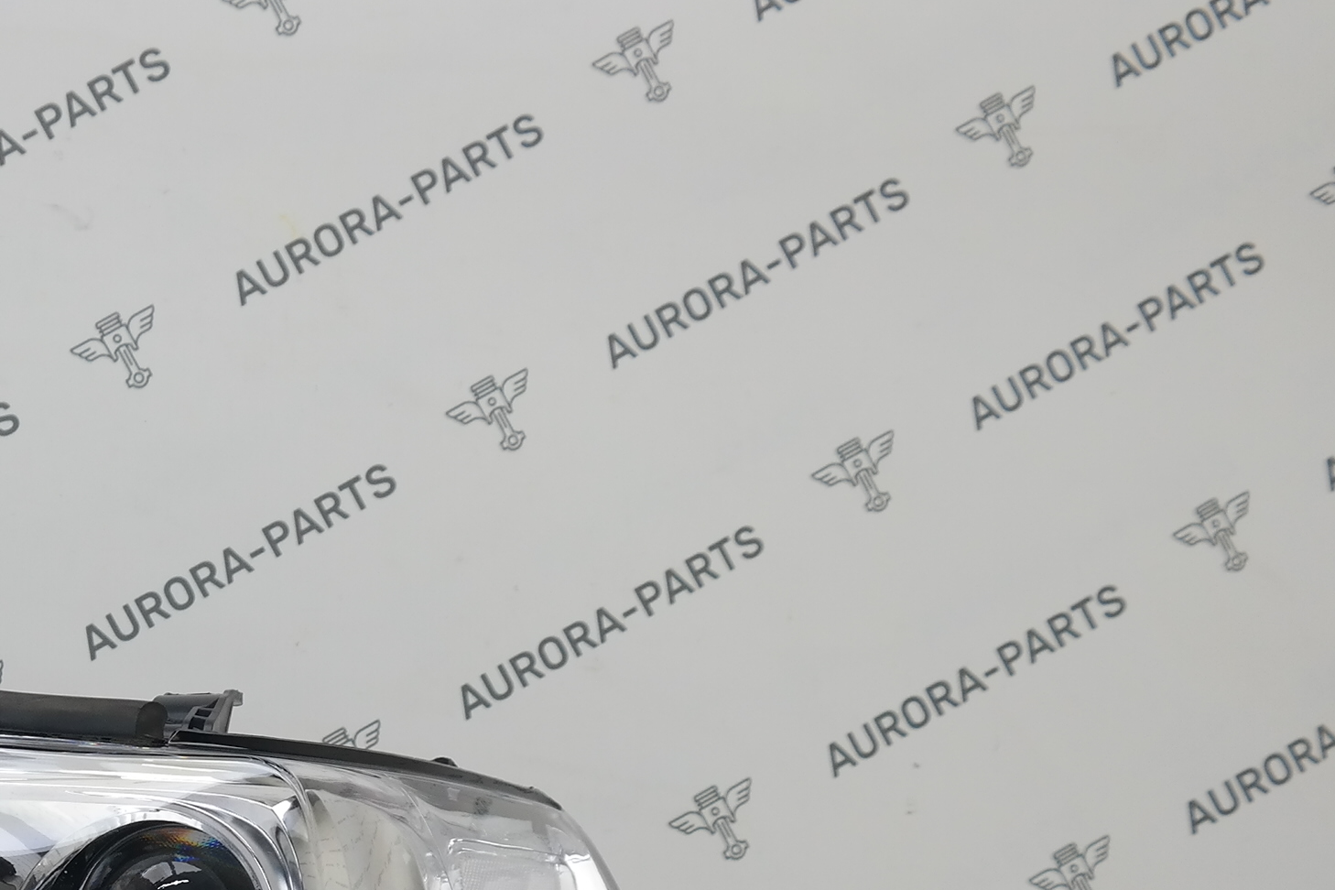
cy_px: 932
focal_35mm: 80
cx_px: -242
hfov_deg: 23.3
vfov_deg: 16.6
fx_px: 2966
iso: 200
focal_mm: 20
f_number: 5.6
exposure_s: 1/40
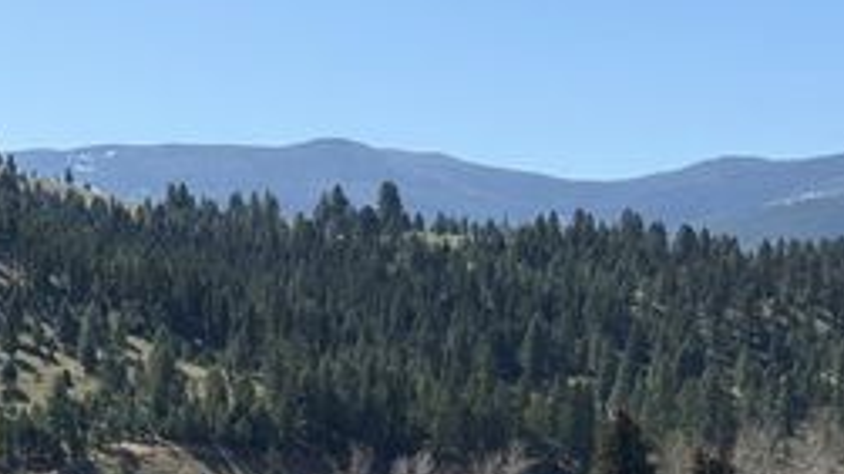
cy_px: 593
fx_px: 2327
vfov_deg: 11.4
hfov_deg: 20.5
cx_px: 286
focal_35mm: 104
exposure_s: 1/3425
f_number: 1.78
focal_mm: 6.76
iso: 64
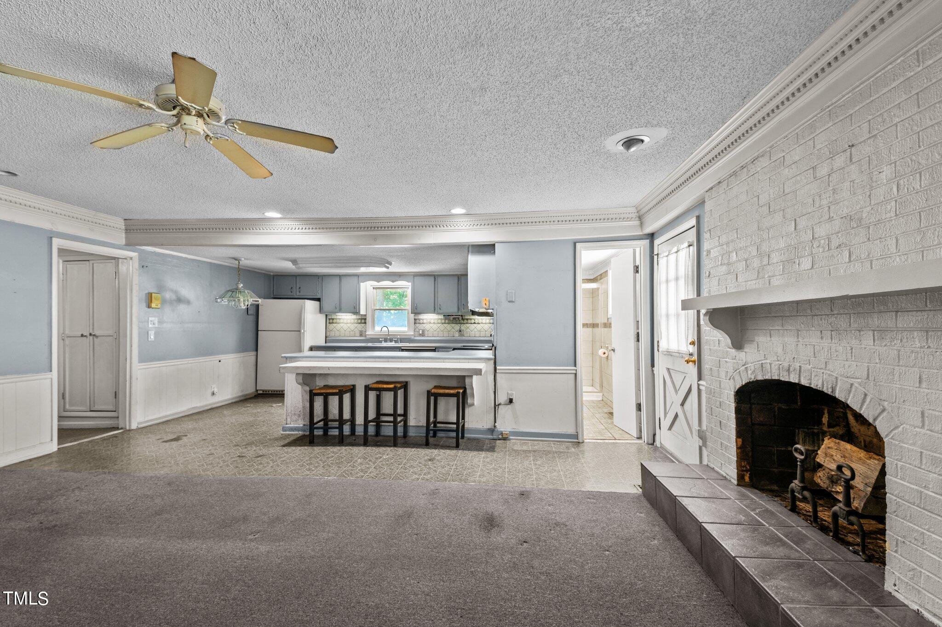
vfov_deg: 77.2
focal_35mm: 15
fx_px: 392
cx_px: 471
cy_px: 314
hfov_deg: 100.4
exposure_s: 1/1.67
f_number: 6.3
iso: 400
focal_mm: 15
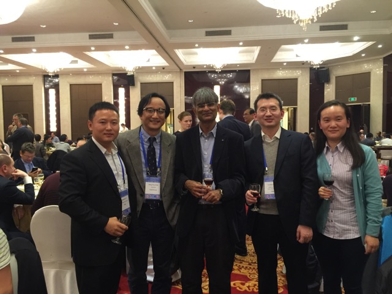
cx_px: 196
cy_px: 147
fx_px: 328
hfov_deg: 61.7
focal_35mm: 29
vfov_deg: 48.2
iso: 125
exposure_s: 1/17
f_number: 2.2
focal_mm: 4.15
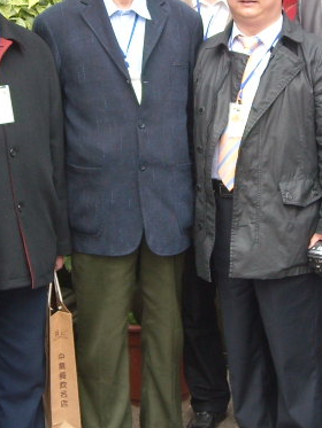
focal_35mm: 96
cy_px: 154
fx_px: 1190
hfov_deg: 15.4
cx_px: 197
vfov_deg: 20.4
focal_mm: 5.7
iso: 77
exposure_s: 1/60
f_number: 2.8
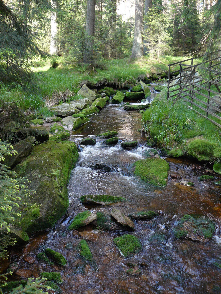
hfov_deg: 39.7
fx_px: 306
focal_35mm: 36
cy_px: 147
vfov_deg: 51.4
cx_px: 110
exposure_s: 1/50
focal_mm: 6
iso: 200
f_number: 2.8
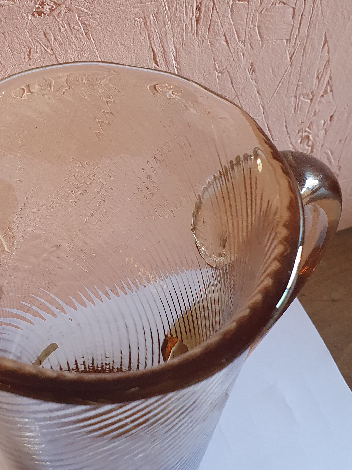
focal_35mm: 46
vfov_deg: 41.1
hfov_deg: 31.3
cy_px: 195
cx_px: 122
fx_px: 624
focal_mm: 4.32
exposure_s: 1/50
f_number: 2.4
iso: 400
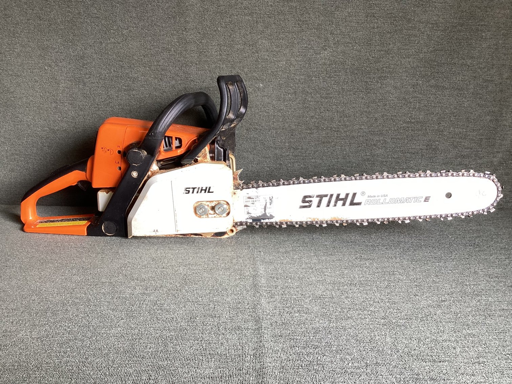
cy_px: 192
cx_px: 256
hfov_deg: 58.3
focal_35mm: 31
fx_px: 459
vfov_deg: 45.4
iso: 64
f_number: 2.4
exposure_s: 1/60
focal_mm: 3.3
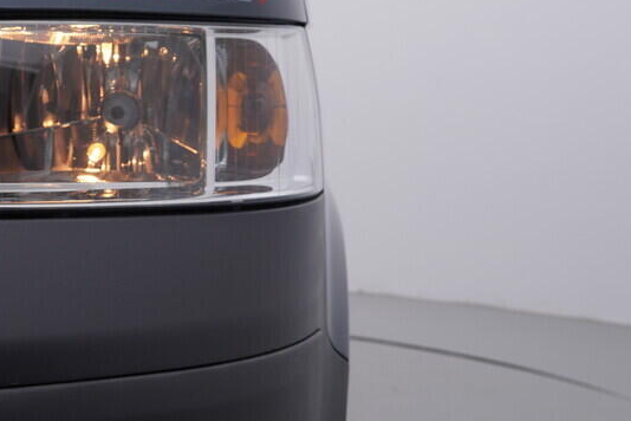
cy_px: 172
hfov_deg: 29.0
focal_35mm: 69
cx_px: 200
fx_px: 1209
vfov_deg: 19.7
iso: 125
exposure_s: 1/100
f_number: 4.5
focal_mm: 24
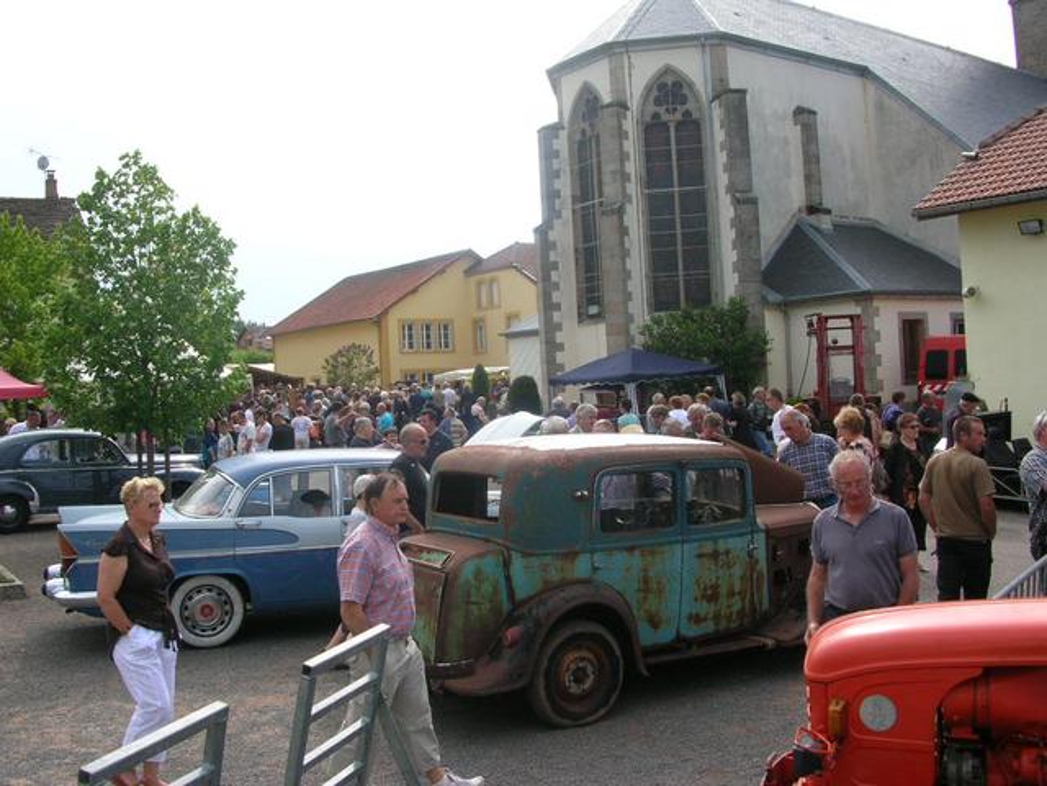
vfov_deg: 40.7
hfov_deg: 52.6
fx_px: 1059
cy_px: 393
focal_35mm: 35
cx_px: 524
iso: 50
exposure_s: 1/156
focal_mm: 5.8
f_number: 5.6
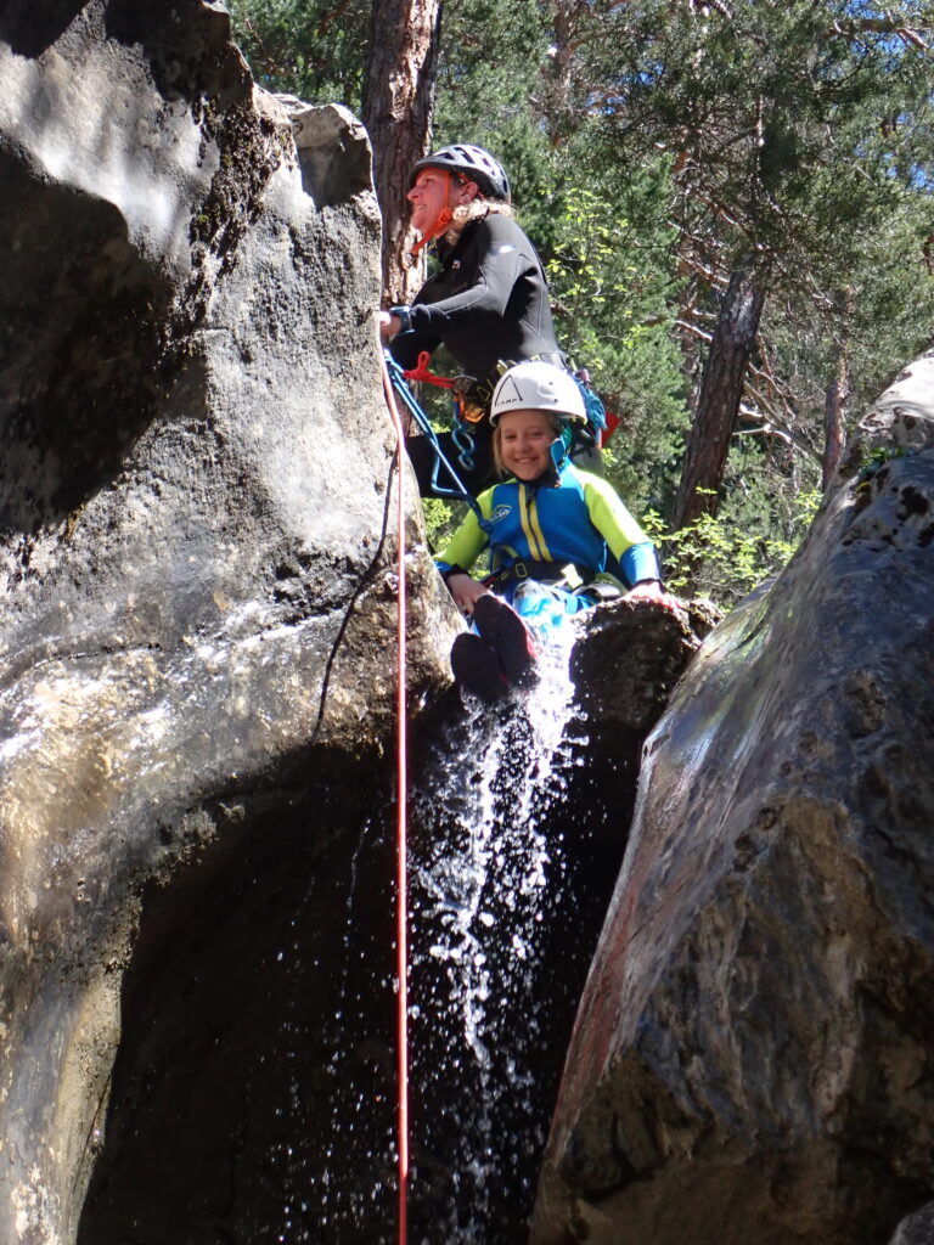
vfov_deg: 19.6
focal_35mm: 100
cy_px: 622
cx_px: 467
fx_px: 3598
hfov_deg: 14.8
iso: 400
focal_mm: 18
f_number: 4.9
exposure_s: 1/500
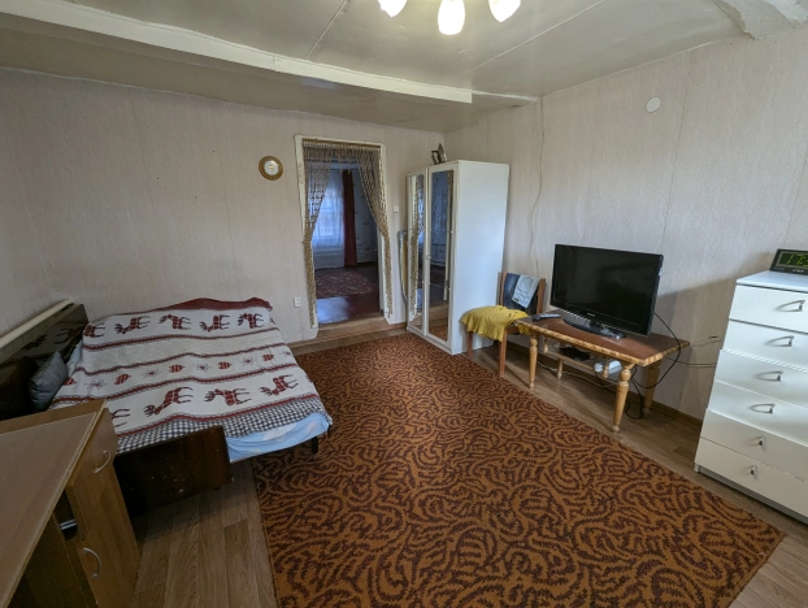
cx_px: 404
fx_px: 304
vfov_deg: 90.0
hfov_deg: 106.1
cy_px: 304
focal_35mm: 13
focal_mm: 1.95
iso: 112
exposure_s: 1/50
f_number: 2.2
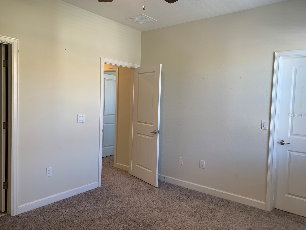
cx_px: 153
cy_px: 115
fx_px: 230
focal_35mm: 26
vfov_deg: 53.1
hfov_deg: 67.3
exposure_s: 1/60
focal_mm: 4.25
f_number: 1.8
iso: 64
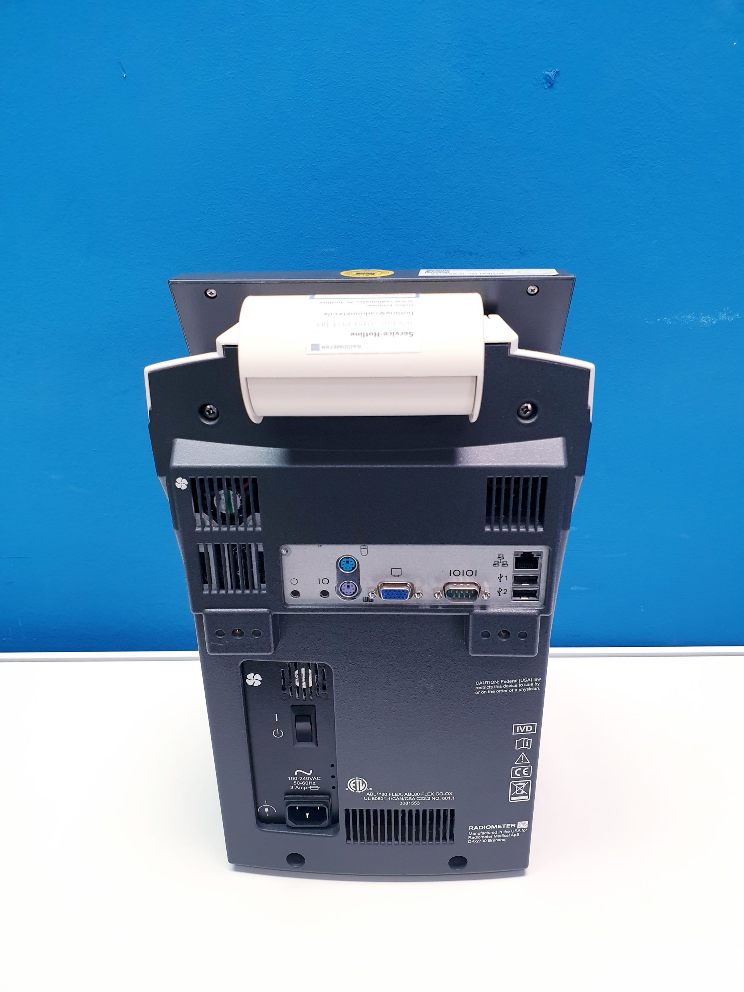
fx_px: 745
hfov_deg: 53.1
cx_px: 372
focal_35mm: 26
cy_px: 496
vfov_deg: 67.3
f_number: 2.4
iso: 200
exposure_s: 1/50
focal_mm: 4.3
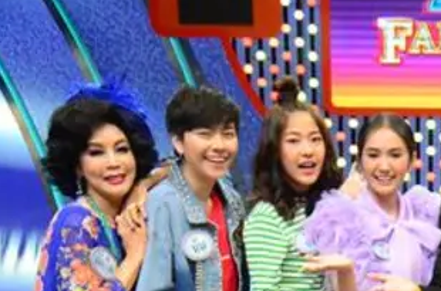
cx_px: 522
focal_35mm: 98
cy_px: 329
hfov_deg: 19.7
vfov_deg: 13.6
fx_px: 1197
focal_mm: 26
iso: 6400
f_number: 4
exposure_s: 1/1250
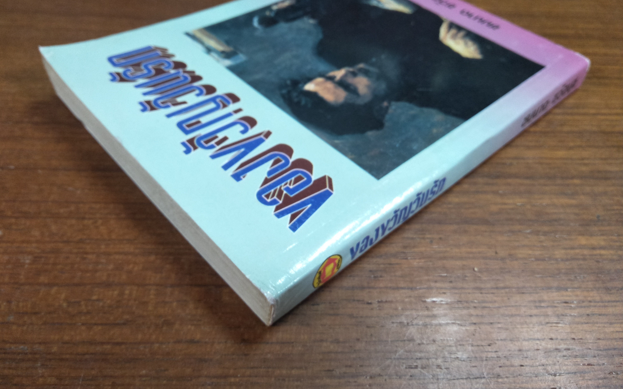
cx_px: 307
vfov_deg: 54.8
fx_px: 374
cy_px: 164
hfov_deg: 79.7
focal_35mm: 22
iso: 257
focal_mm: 3.46
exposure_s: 1/33
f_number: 2.2
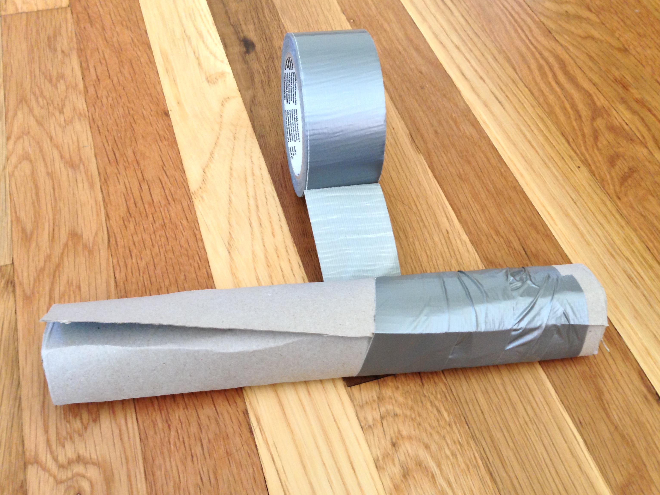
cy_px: 236
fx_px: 667
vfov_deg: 40.7
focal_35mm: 35
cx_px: 317
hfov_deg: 52.6
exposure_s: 1/20
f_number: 2.4
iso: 160
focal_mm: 4.13
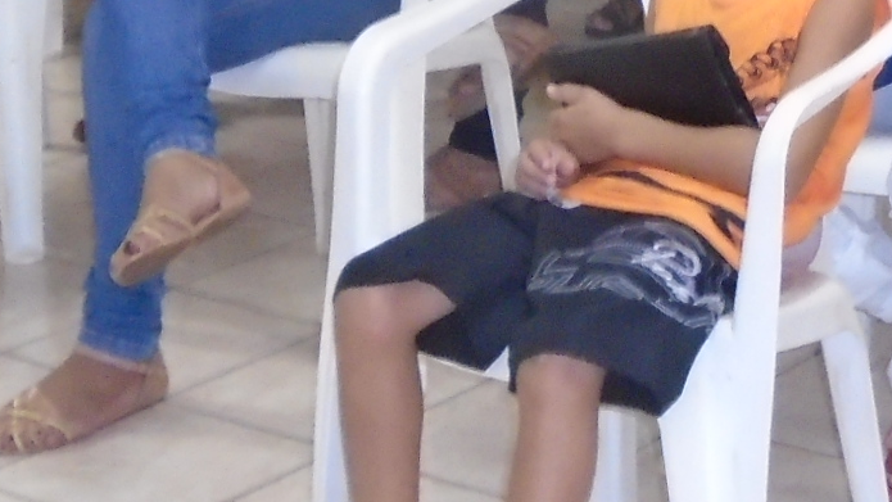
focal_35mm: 126
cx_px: 802
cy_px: -438
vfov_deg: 9.1
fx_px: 2980
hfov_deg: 16.8
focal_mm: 5.5
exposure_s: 1/15
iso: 400
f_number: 3.5
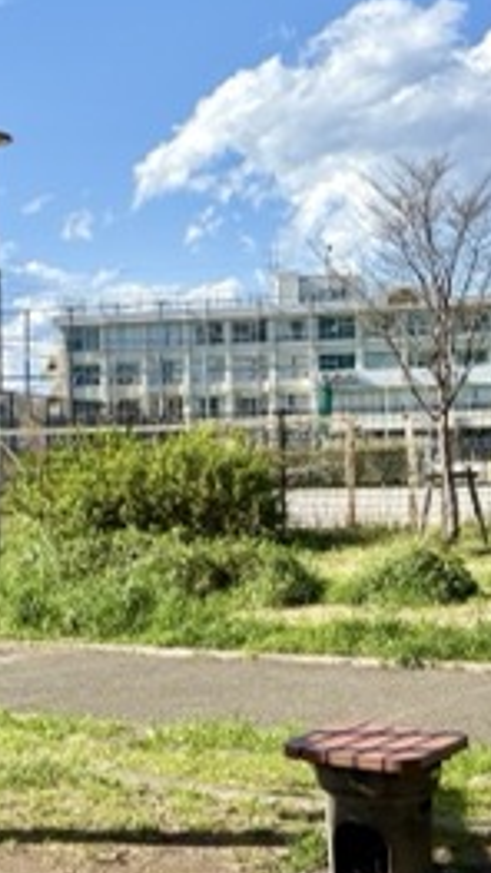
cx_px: -13
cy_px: 471
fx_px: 1597
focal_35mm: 69
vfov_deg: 30.6
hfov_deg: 17.1
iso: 50
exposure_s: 1/2538
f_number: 1.6
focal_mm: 5.96
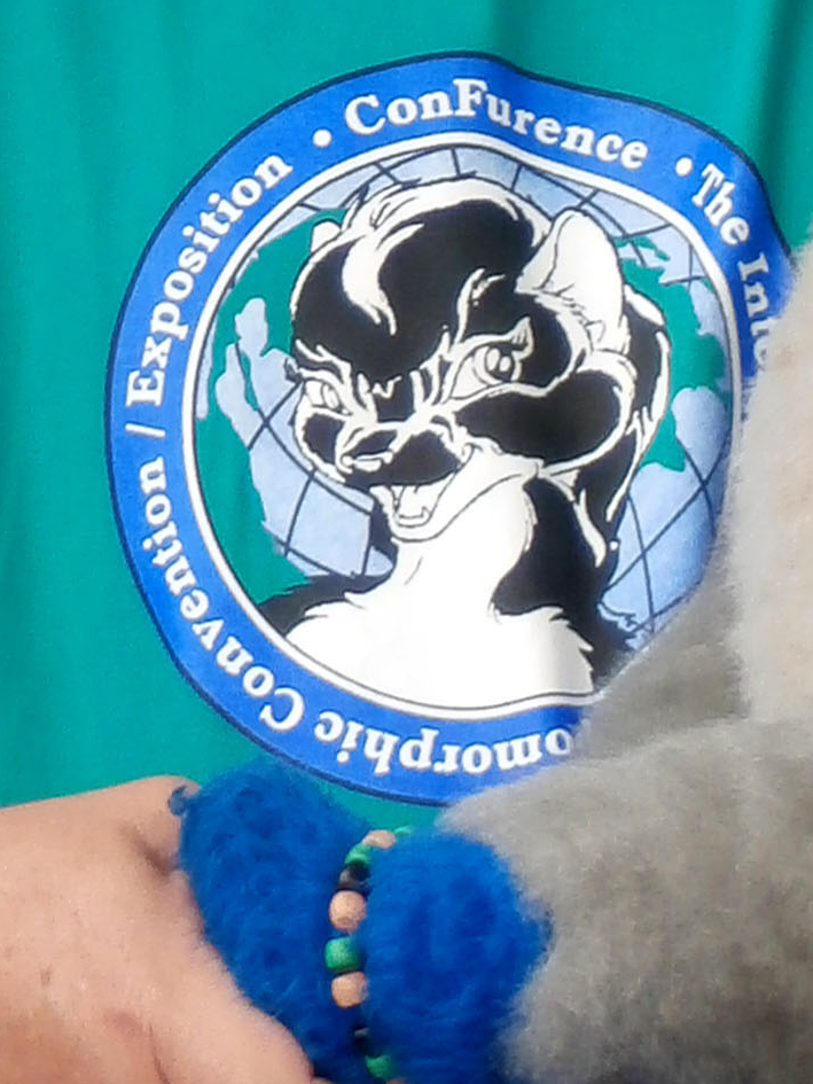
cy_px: -1130
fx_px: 8704
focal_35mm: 278
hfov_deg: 5.3
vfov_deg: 6.9
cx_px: 319
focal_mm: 10.11
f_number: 4.5
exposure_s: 1/80
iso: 100
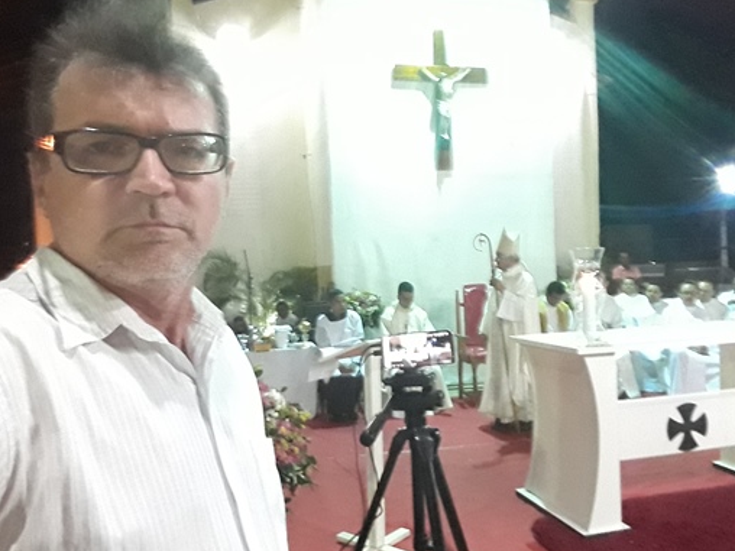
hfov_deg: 61.7
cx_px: 368
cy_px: 266
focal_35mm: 29
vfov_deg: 48.2
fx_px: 616
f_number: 2.2
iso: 400
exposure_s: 1/12
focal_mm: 1.95
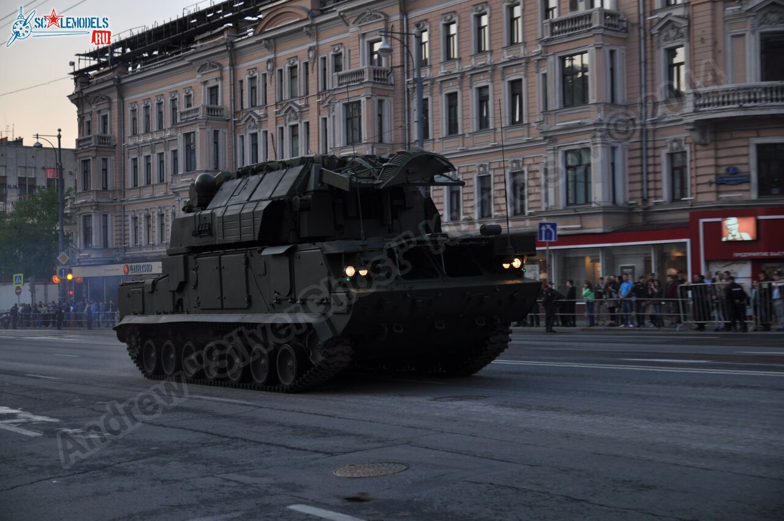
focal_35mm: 60
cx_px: 392
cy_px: 260
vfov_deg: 22.6
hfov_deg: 33.4
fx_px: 1305
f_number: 2.8
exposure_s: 1/200
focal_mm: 40
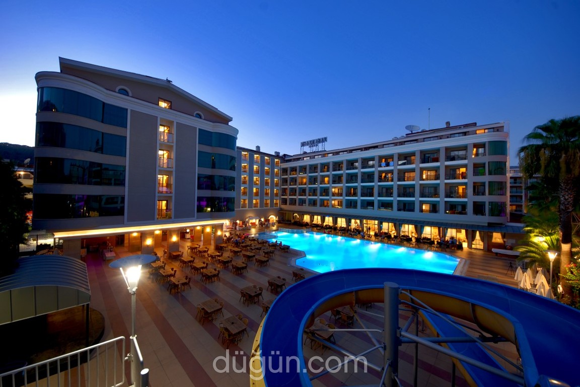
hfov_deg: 112.6
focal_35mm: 12
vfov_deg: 90.0
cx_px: 290
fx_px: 193
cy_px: 194
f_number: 8
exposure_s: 6
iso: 100
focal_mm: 8
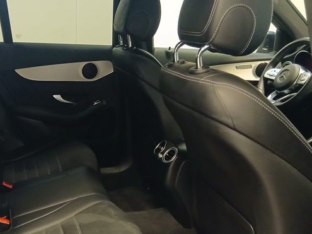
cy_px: 161
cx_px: 69
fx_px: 378
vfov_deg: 33.9
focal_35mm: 42
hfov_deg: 43.0
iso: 800
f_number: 1.8
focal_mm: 3.98
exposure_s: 1/20
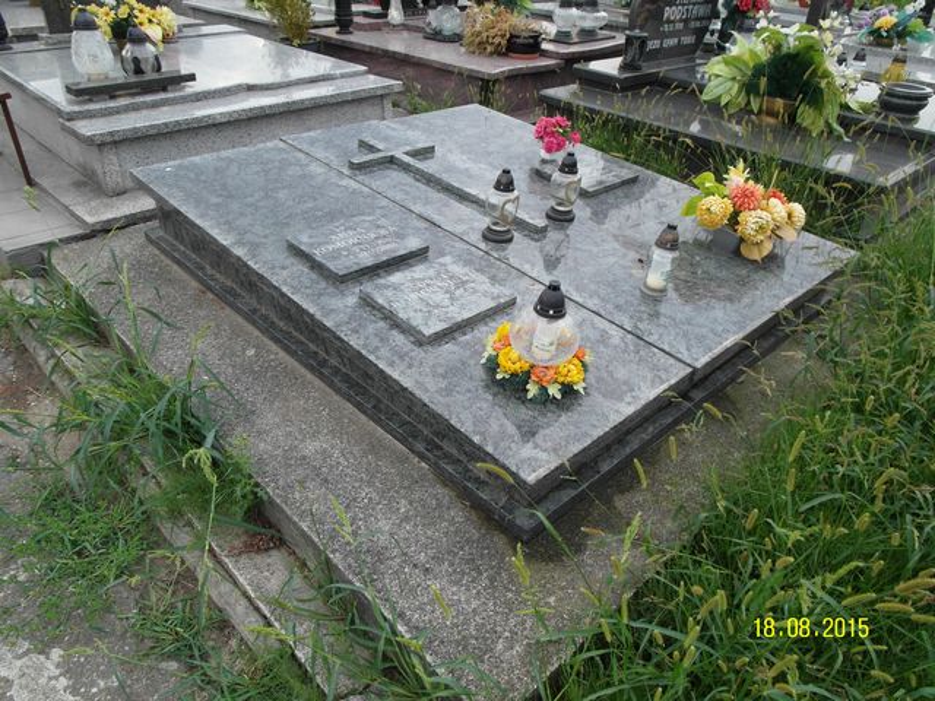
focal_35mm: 24
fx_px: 648
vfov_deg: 56.8
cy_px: 350
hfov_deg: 71.6
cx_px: 468
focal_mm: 5.2
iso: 80
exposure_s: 1/90
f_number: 3.4
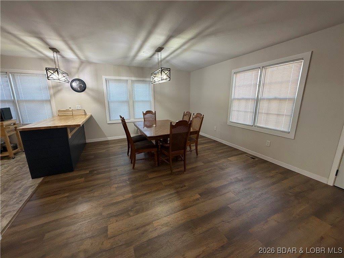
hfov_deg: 102.1
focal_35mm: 14
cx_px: 172
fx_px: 139
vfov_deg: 85.7
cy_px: 129
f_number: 2.2
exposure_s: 1/120
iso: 320
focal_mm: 2.22
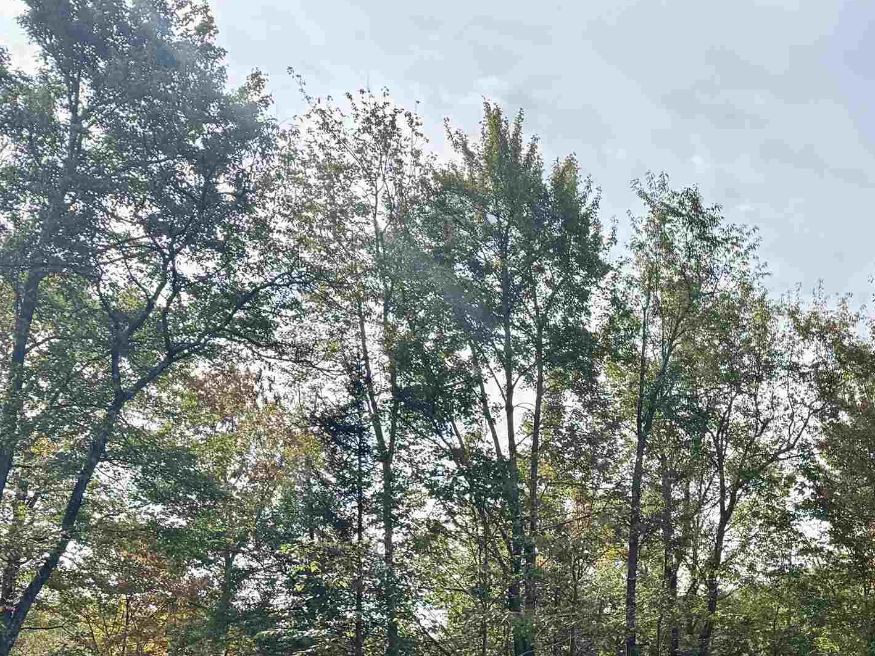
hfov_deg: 34.3
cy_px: 667
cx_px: 829
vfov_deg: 26.4
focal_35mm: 52
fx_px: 1314
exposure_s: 1/2110
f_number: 1.78
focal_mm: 6.76
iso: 100
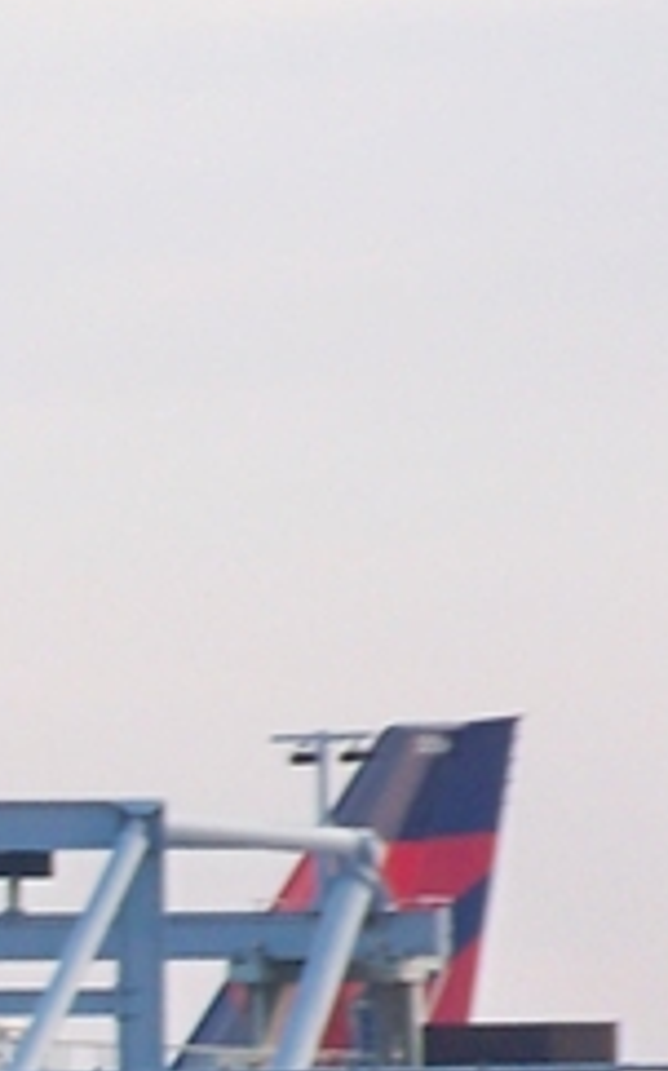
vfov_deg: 2.0
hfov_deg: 1.2
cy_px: 1283
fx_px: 30650
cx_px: -1849
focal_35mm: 1051
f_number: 3.6
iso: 64
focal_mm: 29.3
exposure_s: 1/125
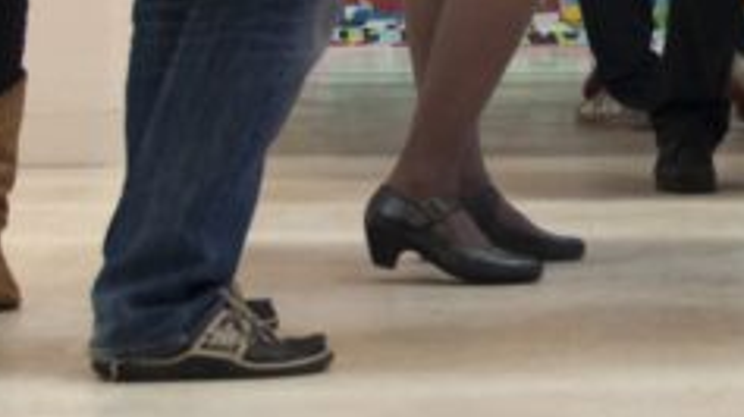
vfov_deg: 5.6
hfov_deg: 9.8
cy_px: 210
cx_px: 832
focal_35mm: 217
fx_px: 4279
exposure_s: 1/20
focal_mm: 32
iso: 800
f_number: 4.2
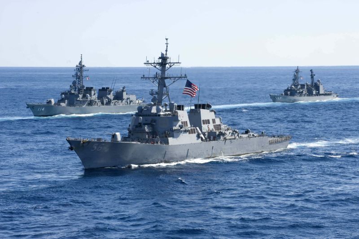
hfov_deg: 13.7
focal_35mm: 150
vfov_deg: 9.1
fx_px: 1495
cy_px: 120
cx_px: 180
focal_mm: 150
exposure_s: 1/125
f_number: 18
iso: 200
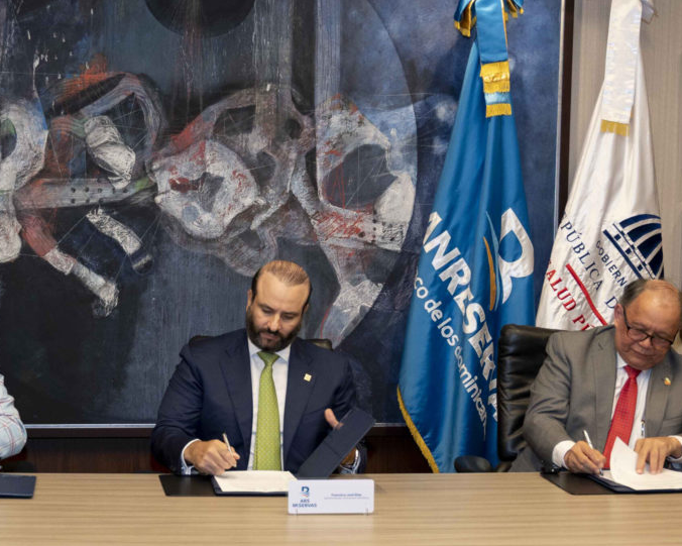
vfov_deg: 23.8
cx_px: 251
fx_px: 1292
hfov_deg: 29.4
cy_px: 327
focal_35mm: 64
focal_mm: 30.5
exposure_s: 1/160
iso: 1600
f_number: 4
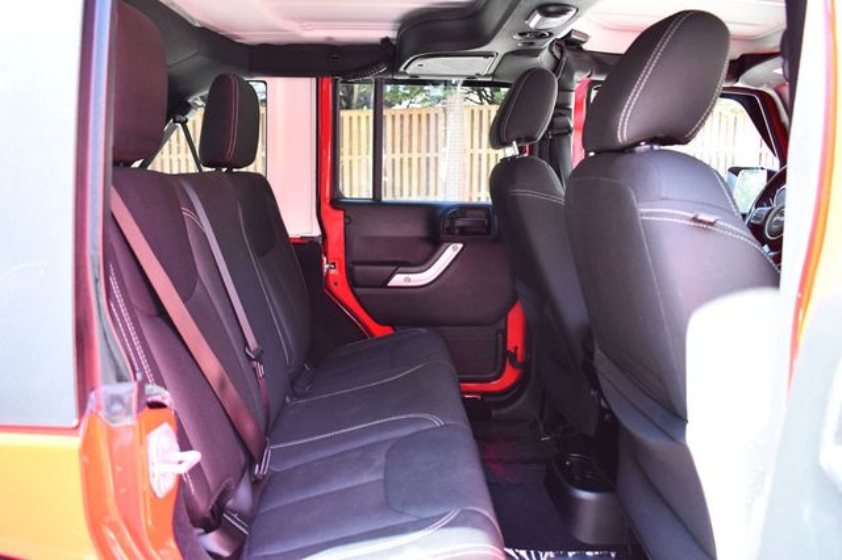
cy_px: 280
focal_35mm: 27
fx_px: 631
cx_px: 421
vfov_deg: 47.9
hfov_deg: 67.4
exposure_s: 1/125
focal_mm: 18
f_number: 3.5
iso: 2000
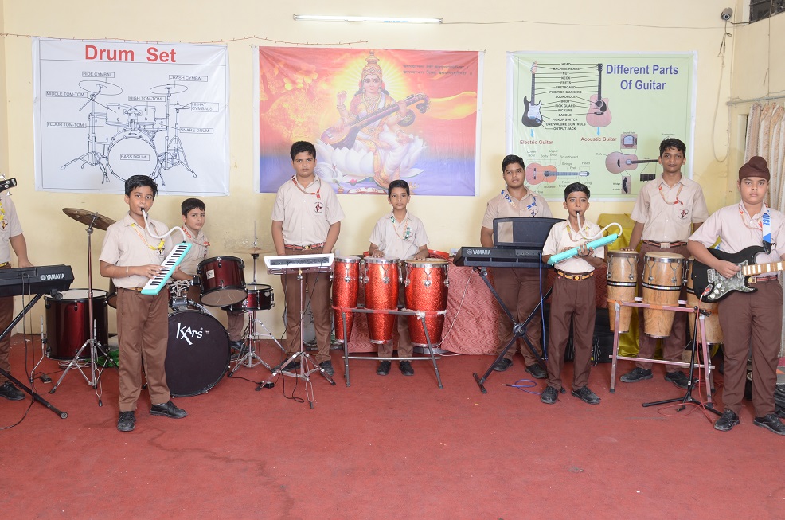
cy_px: 260
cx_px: 392
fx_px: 783
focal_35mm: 36
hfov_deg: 53.2
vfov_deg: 36.7
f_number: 5.6
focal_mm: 24
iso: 250
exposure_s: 1/125
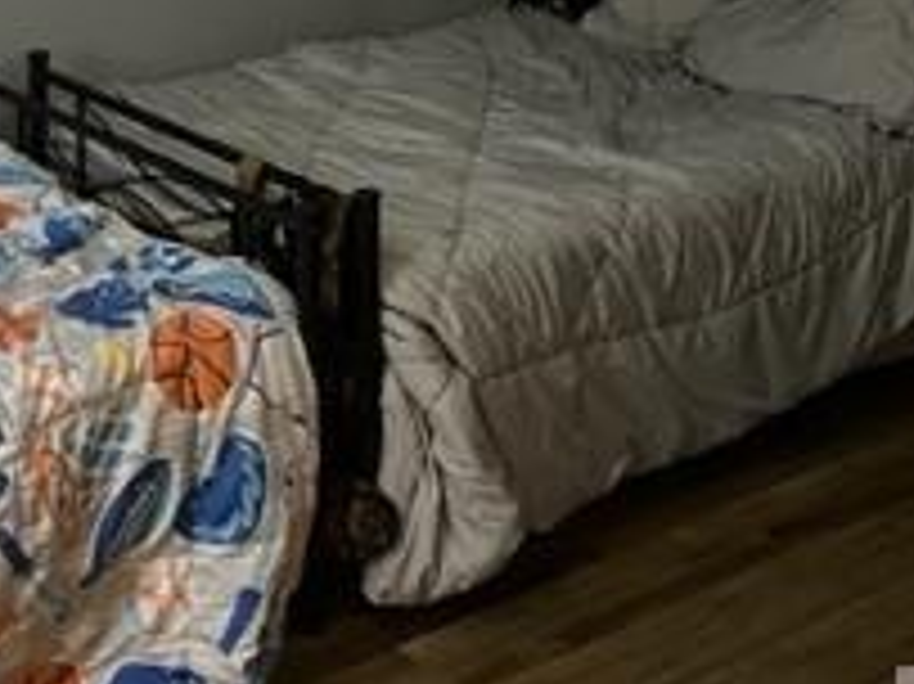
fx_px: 2164
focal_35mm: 82
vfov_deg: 17.0
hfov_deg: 23.5
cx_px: 194
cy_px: -198
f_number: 1.5
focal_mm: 5.7
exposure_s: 1/30
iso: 640
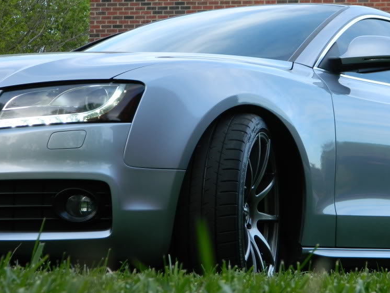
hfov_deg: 17.1
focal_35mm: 115
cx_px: 259
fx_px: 1296
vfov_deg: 12.9
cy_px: 148
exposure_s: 1/30
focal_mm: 15.1
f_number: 4.2
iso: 80
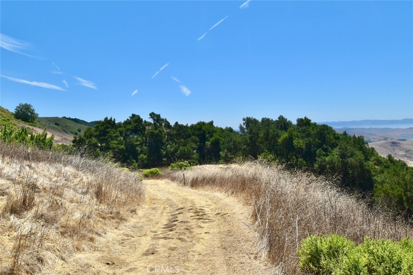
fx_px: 344
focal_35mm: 30
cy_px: 138
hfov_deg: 61.9
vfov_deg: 43.6
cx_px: 206
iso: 360
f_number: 11
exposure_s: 1/500
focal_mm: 20
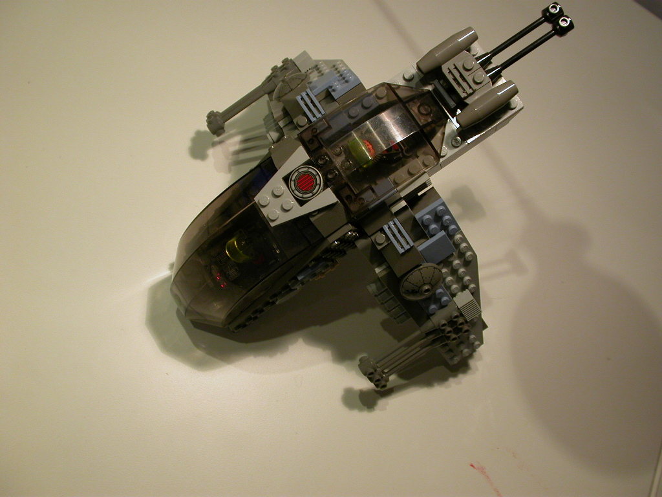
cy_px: 248
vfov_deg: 37.7
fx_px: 727
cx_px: 331
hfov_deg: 49.0
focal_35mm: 38
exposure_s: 1/76.2
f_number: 3.3
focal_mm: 7.85
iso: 100
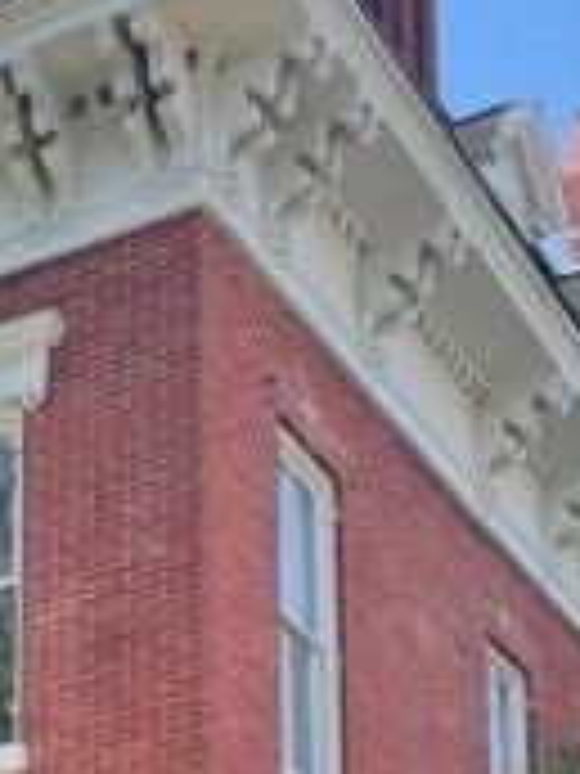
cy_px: 1127
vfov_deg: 17.6
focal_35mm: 101
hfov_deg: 13.9
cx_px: -256
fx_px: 2256
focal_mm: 4.2
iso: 32
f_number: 1.6
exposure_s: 1/1114
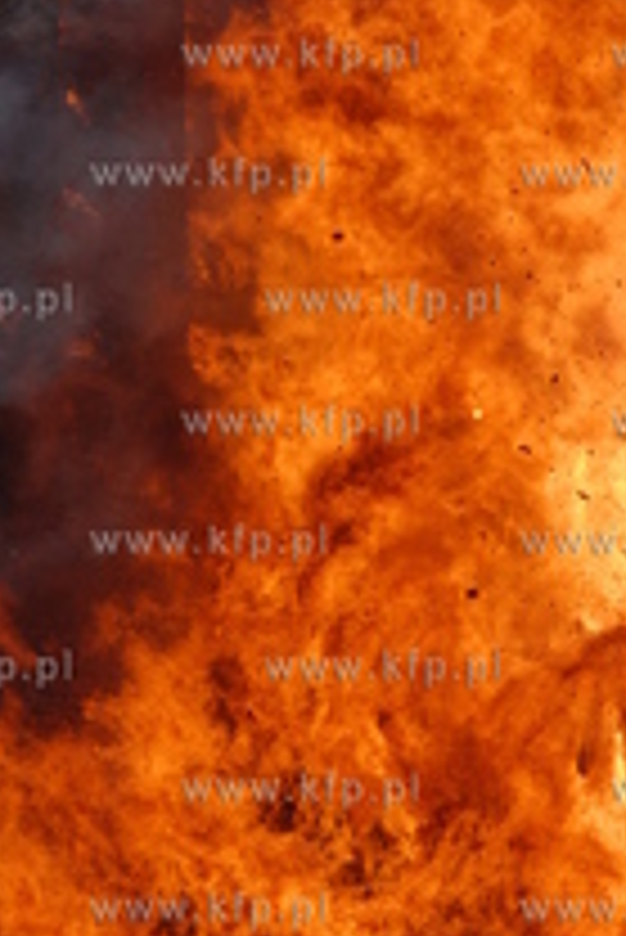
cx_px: 243
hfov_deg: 2.6
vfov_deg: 3.9
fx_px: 13903
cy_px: 292
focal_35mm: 534
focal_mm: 185
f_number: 6.3
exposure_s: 1/500
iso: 100
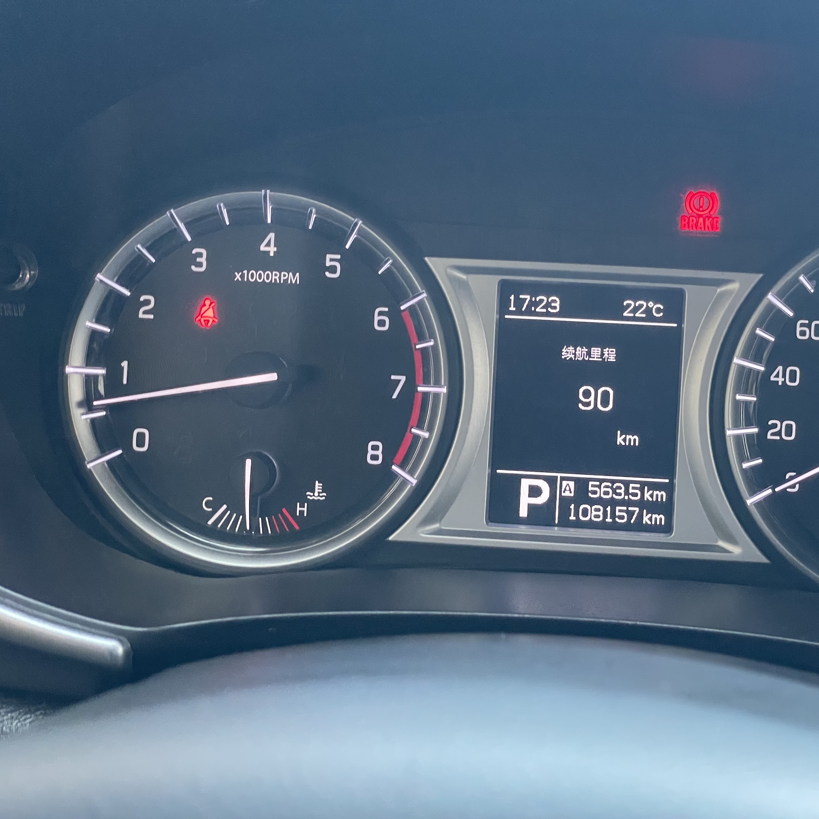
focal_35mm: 62
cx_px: 546
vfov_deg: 27.7
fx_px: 1660
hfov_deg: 27.6
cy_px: 407
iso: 500
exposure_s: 1/60
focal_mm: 6
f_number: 2
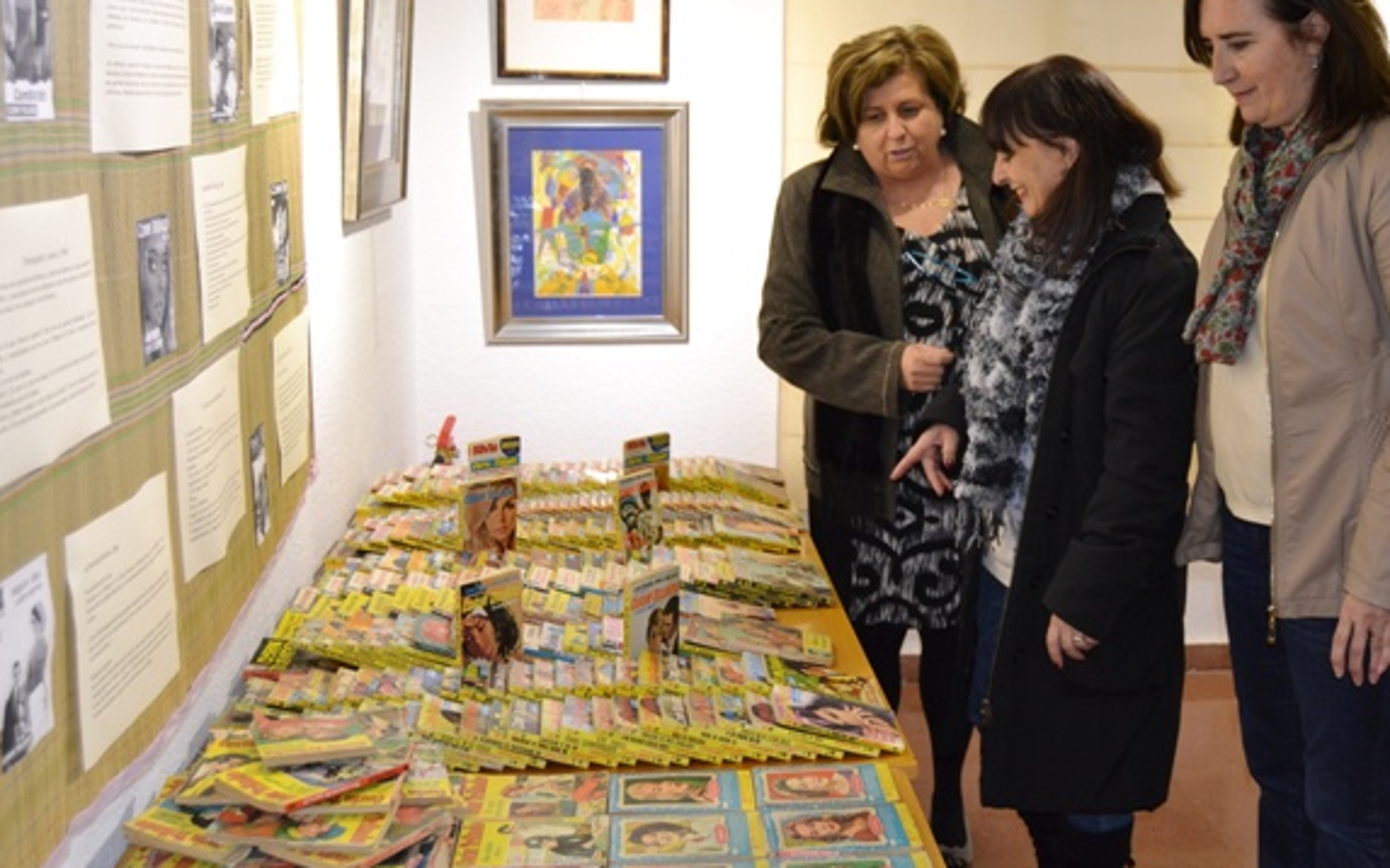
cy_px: 379
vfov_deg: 31.2
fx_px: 1553
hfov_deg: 48.1
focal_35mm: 41
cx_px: 769
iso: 800
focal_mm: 24
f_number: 3.8
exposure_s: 1/60
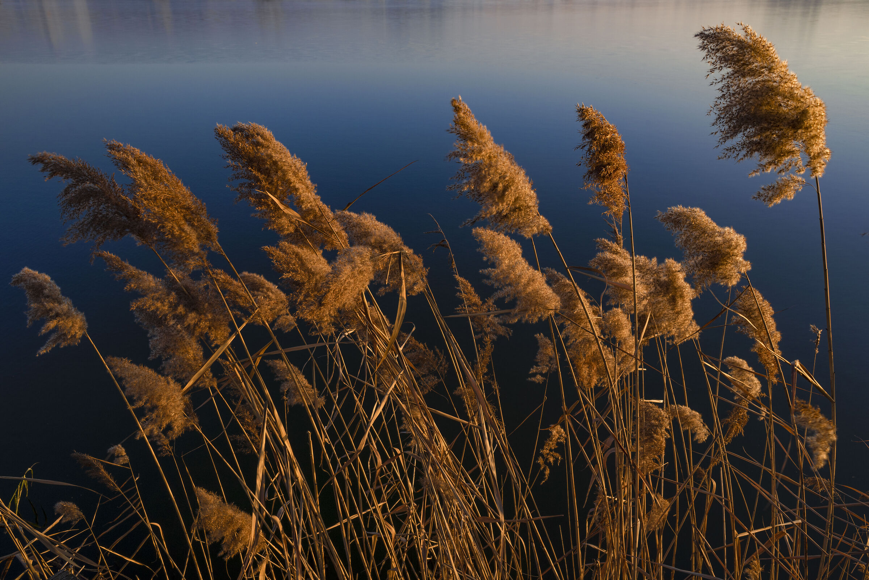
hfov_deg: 65.5
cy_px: 290
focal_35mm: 28
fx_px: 676
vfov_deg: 46.4
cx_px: 434
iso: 100
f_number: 11
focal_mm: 28
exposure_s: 1/160
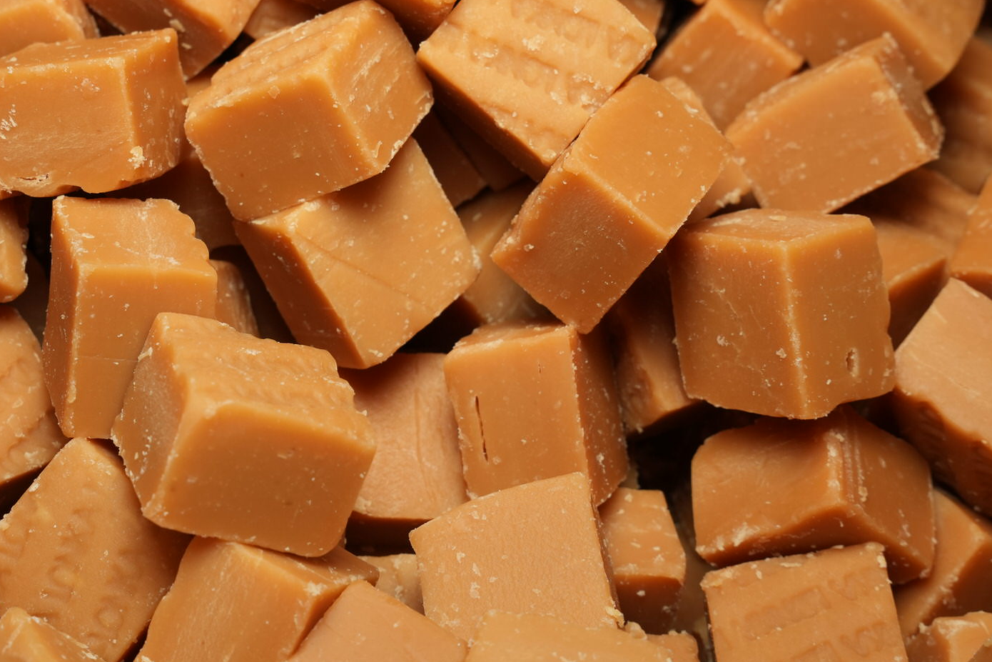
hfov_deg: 24.6
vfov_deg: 16.6
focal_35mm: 82
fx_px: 2264
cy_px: 198
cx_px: 332
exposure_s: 1/160
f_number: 13
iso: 640
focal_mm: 57.1
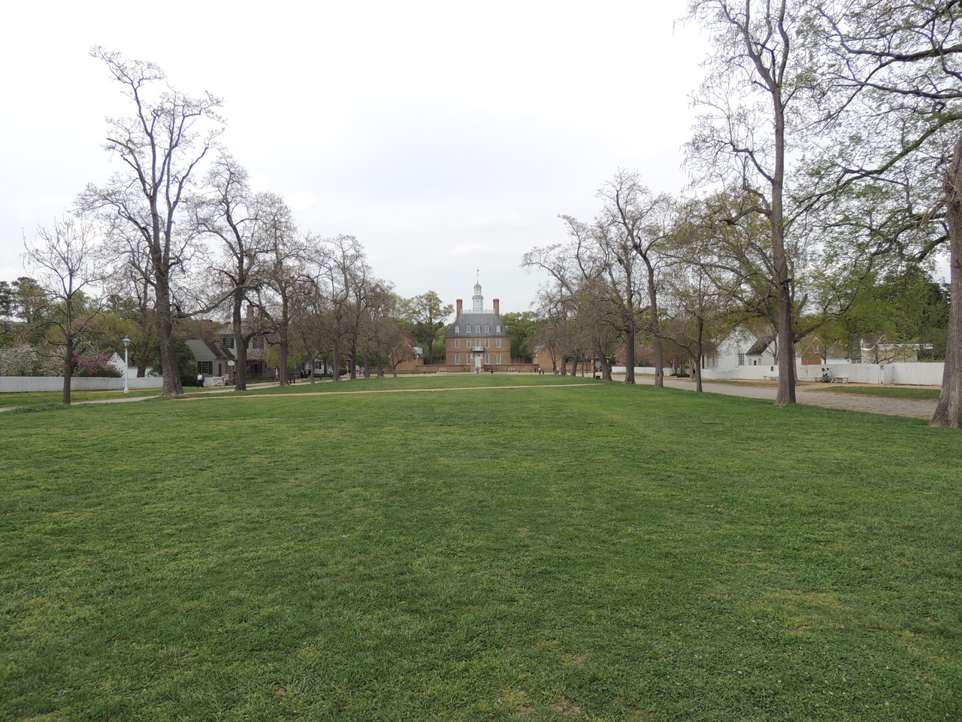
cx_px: 481
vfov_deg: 56.8
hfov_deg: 71.6
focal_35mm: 24
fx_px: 667
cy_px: 361
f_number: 3
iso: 100
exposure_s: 1/1000
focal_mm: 4.3
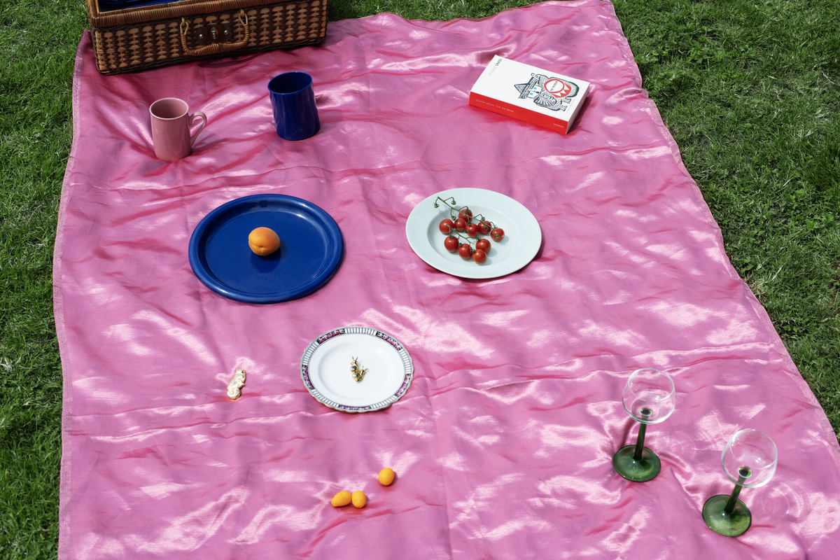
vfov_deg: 27.0
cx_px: 420
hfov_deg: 39.6
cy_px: 280
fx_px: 1167
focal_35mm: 50
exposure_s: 1/1600
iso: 400
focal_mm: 50
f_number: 10
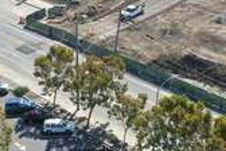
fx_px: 471
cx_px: 98
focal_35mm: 75
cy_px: 162
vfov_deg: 17.6
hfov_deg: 27.0
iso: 100
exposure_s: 1/320
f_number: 5.6
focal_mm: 10.26
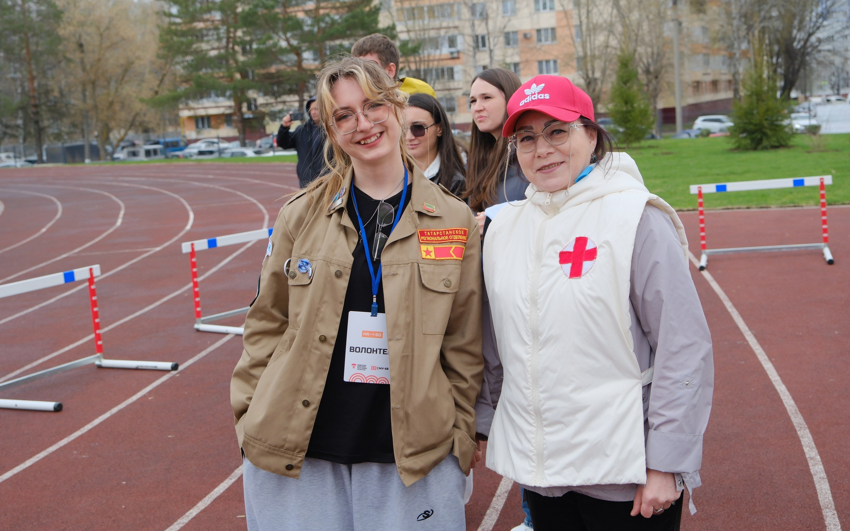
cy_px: 251
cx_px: 424
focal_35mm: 47
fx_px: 1089
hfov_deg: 42.6
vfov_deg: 27.4
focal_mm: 30.8
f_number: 4
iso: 400
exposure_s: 1/800
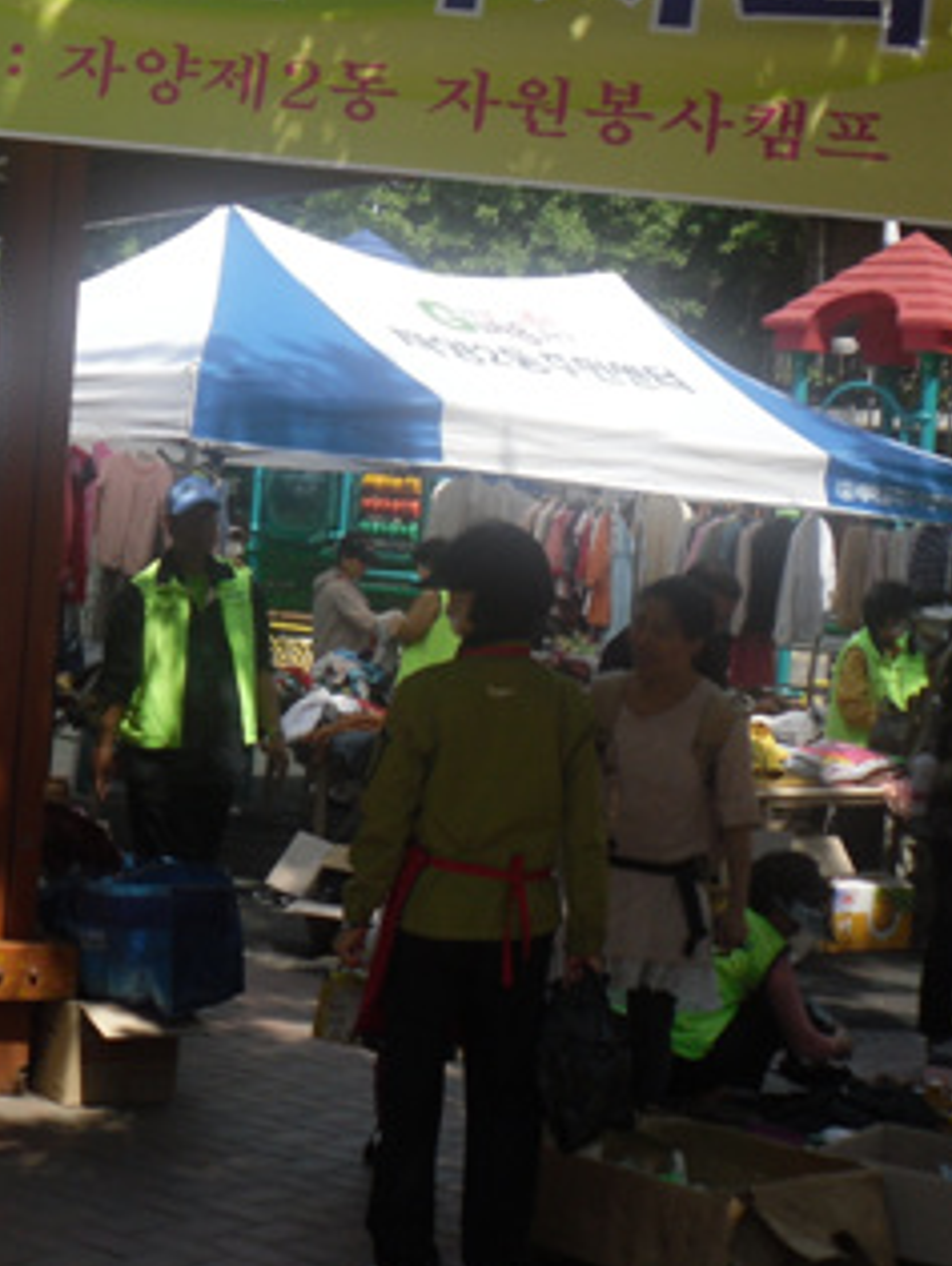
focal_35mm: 71
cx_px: 80
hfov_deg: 20.3
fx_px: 2598
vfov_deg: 27.0
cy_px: 330
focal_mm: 6.3
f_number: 7.6
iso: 80
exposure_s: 1/139
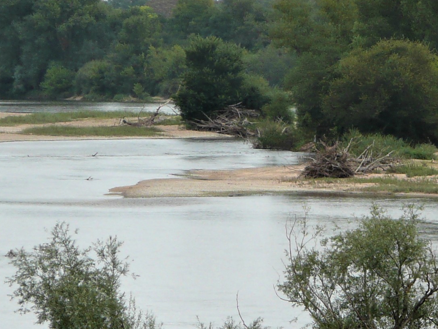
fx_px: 8122
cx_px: 399
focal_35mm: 642
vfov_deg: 2.3
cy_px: 187
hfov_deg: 3.1
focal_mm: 37.5
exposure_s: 1/320
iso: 100
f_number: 4.9
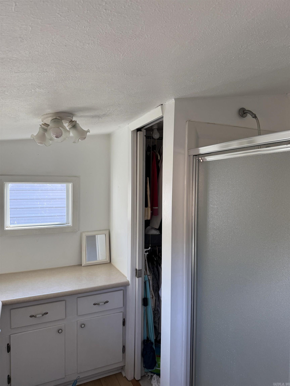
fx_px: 268
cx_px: 145
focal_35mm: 24
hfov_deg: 56.8
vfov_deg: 71.6
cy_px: 193
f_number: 1.78
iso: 125
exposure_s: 1/208
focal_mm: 6.76
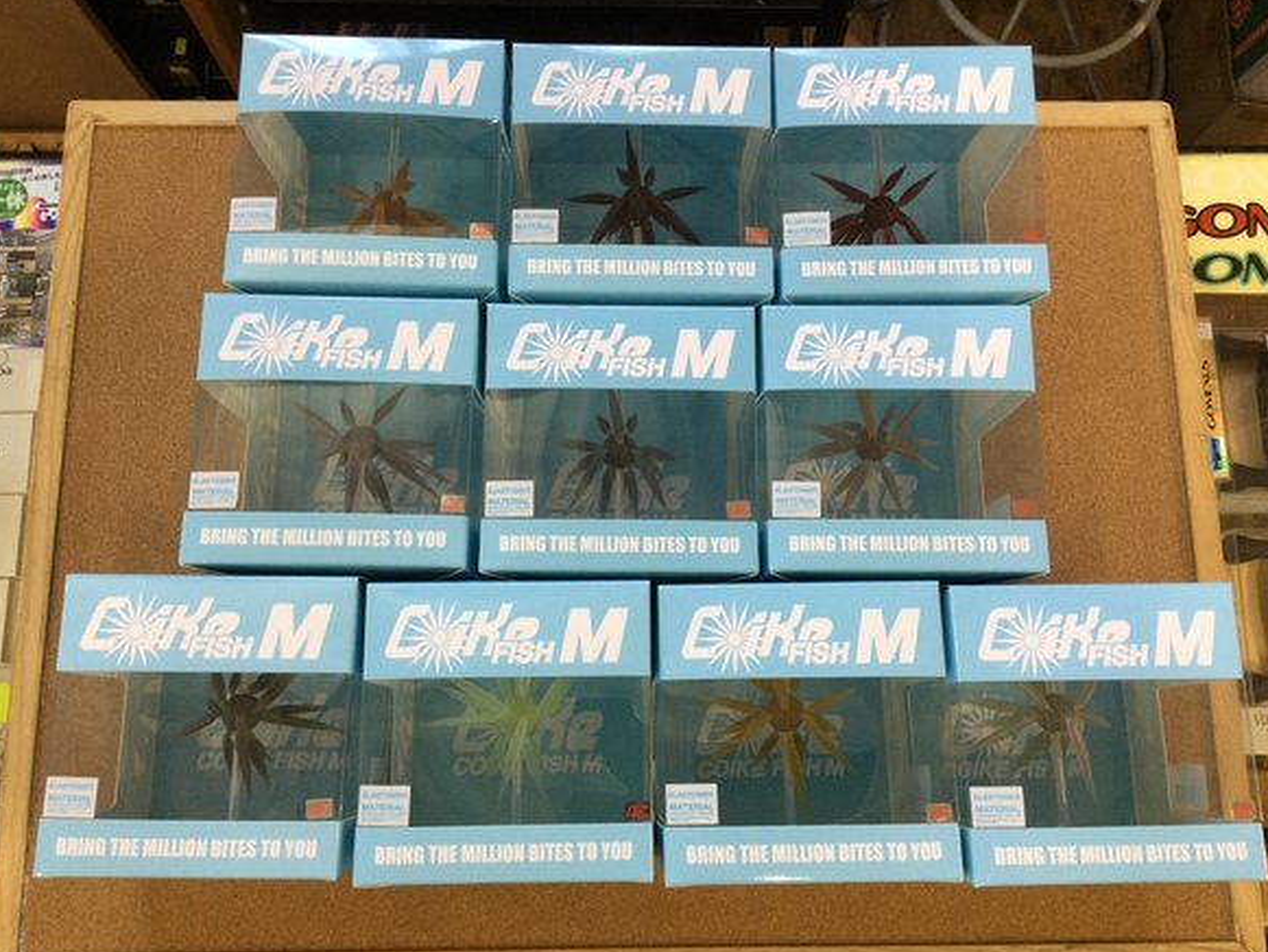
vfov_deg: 44.2
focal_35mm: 32
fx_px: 1172
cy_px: 478
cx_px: 631
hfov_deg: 56.8
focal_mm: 3.3
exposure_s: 1/33
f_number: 2.4
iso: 32
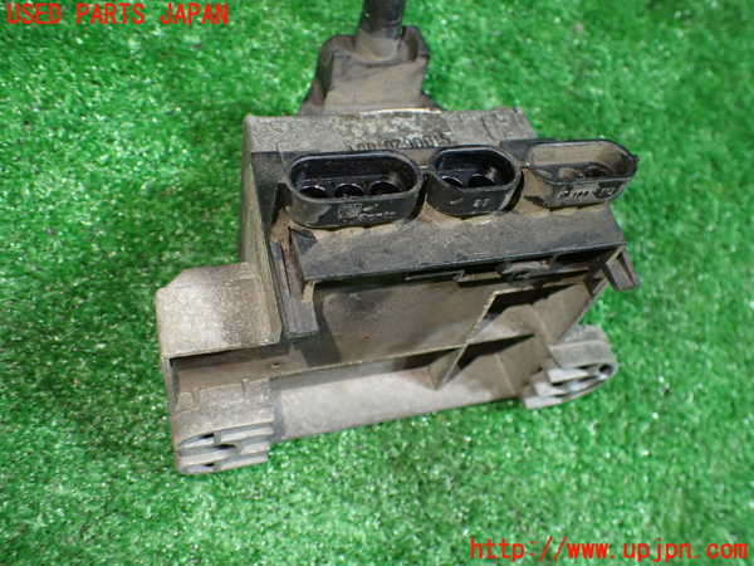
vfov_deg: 46.8
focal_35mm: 30
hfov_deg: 60.0
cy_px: 283
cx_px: 377
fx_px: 653
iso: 800
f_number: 2.3
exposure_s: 1/80
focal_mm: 5.4
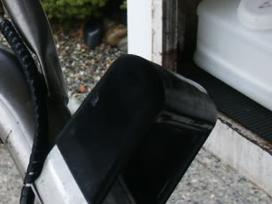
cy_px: 70
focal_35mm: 93
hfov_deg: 20.2
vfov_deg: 15.9
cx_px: -24
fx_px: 731
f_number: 3
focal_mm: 7.18
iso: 64
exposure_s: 1/180
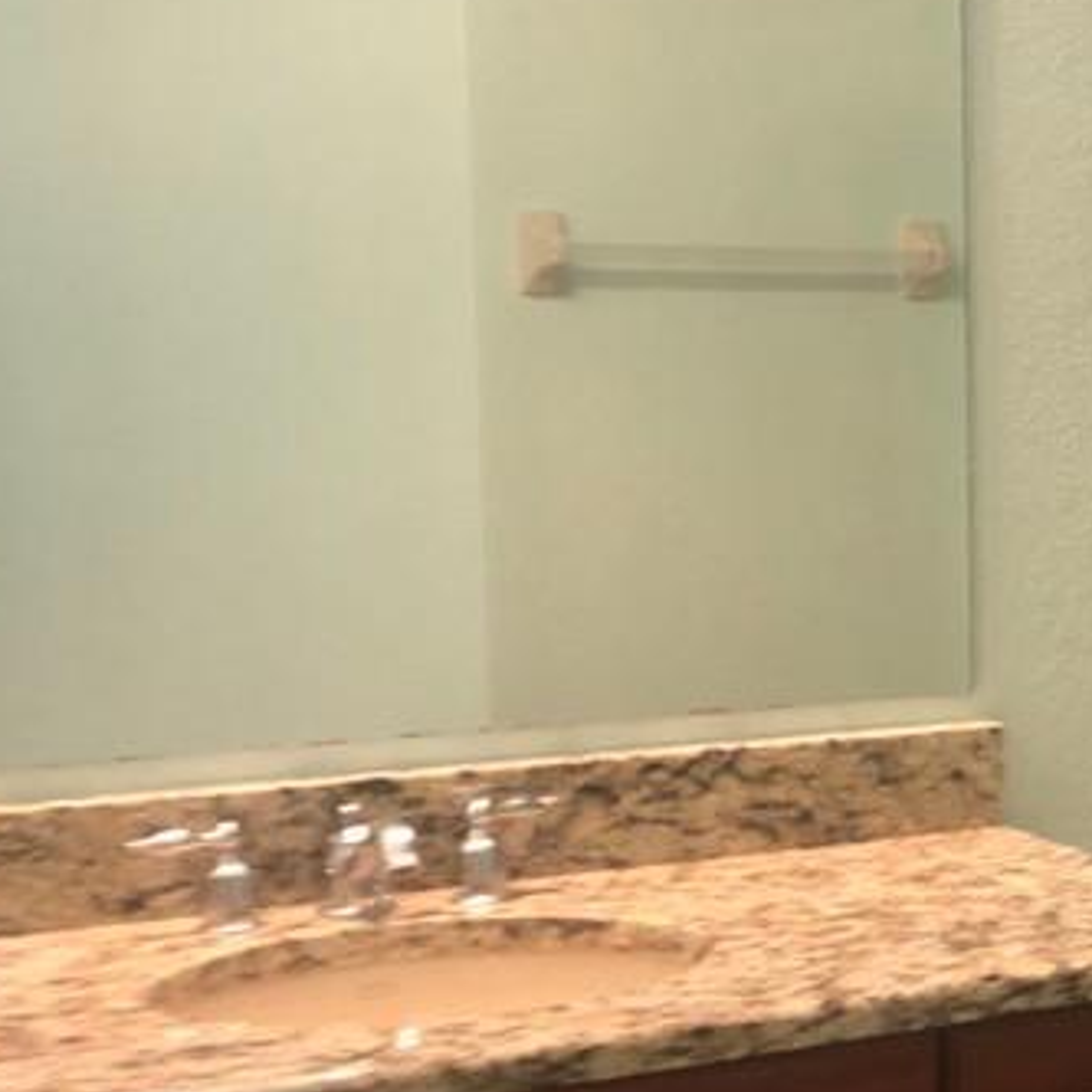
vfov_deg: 22.7
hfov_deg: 21.2
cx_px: 1318
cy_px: 738
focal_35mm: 76
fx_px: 2712
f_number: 1.8
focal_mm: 4
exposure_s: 1/15
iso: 40
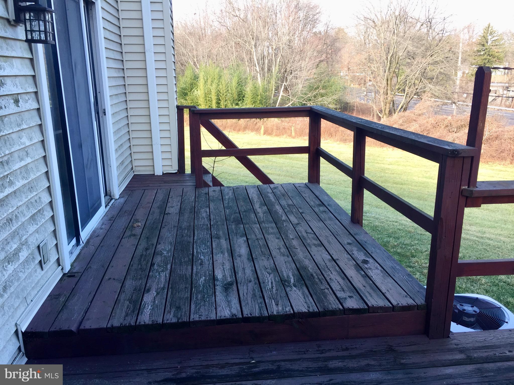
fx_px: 431
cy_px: 192
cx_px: 257
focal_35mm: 29
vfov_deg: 48.2
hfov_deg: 61.7
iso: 32
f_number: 2.2
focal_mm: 4.15
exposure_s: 1/120
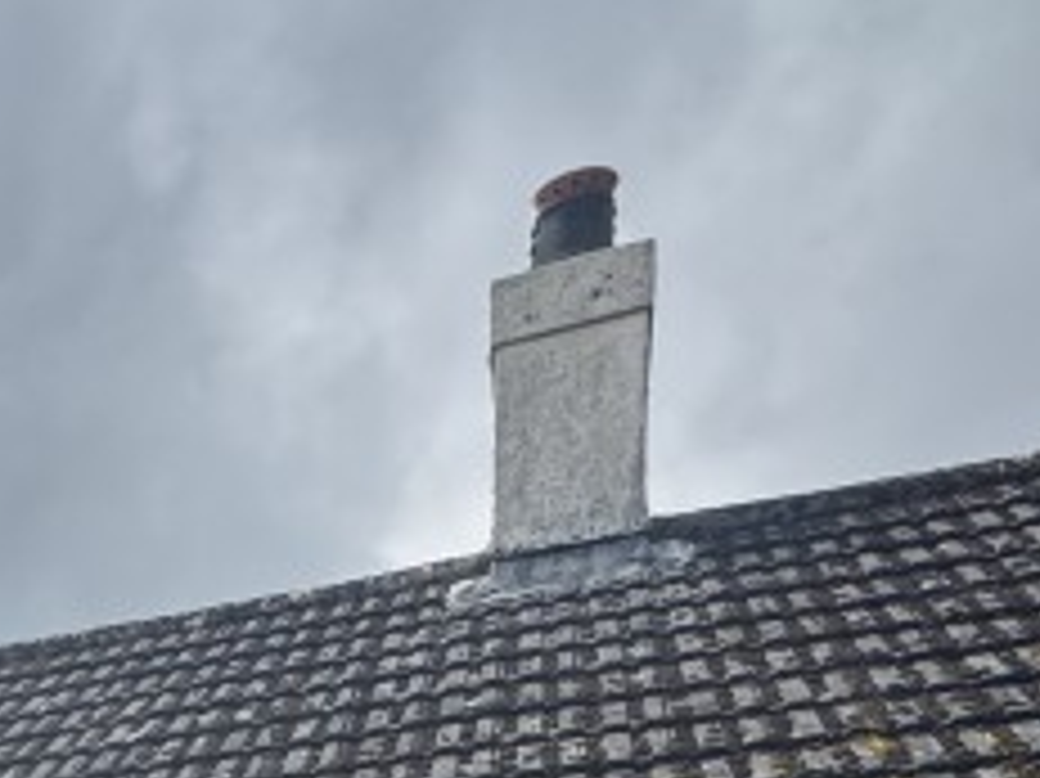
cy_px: 1390
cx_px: -576
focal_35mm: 62
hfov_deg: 23.8
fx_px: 1862
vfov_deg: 18.6
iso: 40
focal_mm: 2.22
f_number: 2.2
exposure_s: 1/1020
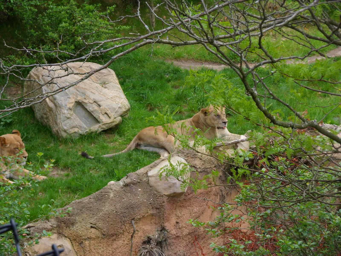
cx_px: 170
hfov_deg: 15.2
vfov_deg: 11.4
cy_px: 128
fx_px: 1281
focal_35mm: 130
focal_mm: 22.5
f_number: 5.4
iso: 80
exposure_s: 1/60
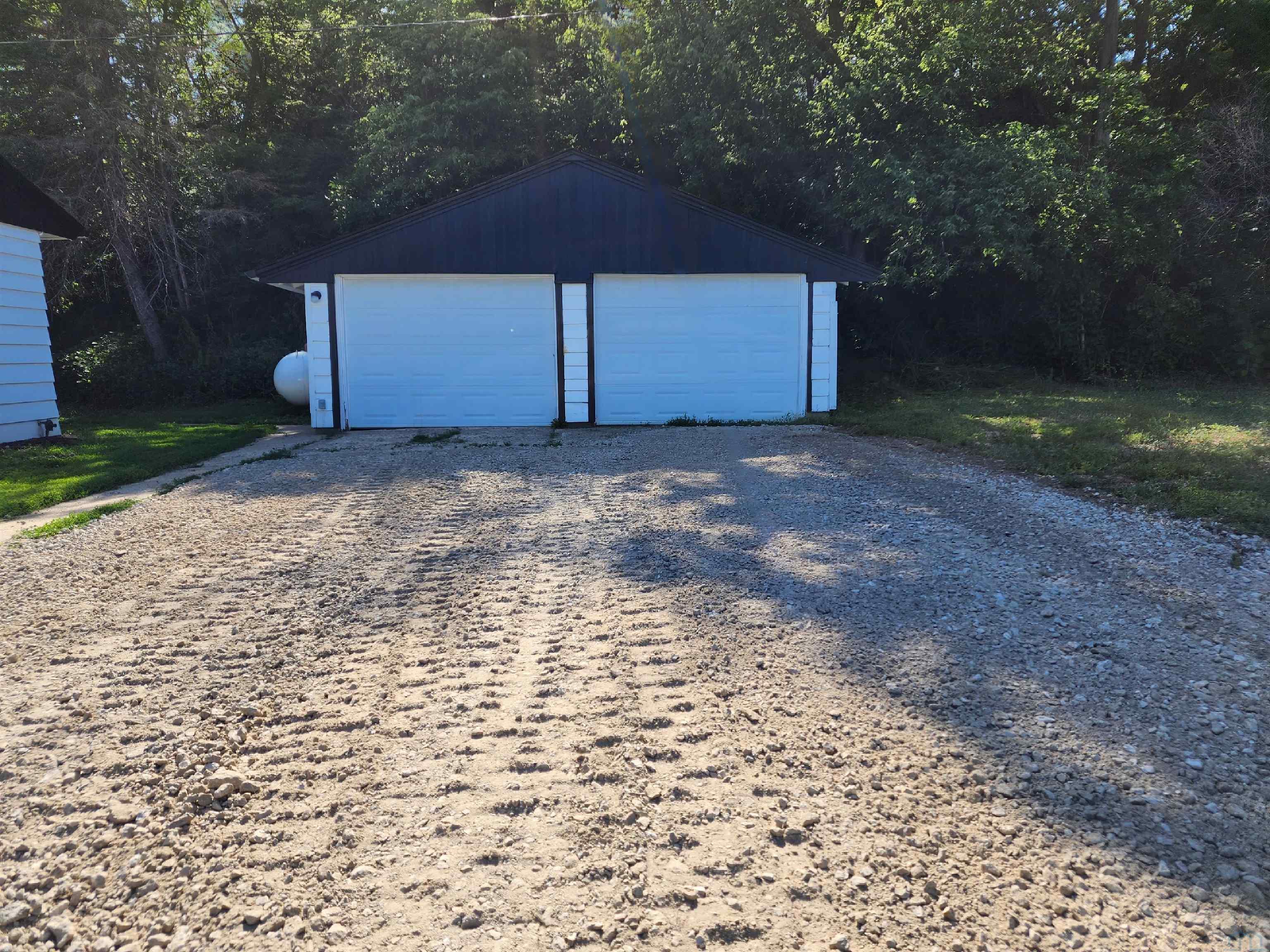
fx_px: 844
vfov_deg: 58.9
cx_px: 635
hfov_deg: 73.9
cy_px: 476
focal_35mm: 23
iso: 12
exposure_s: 1/455
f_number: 1.8
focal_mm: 6.4
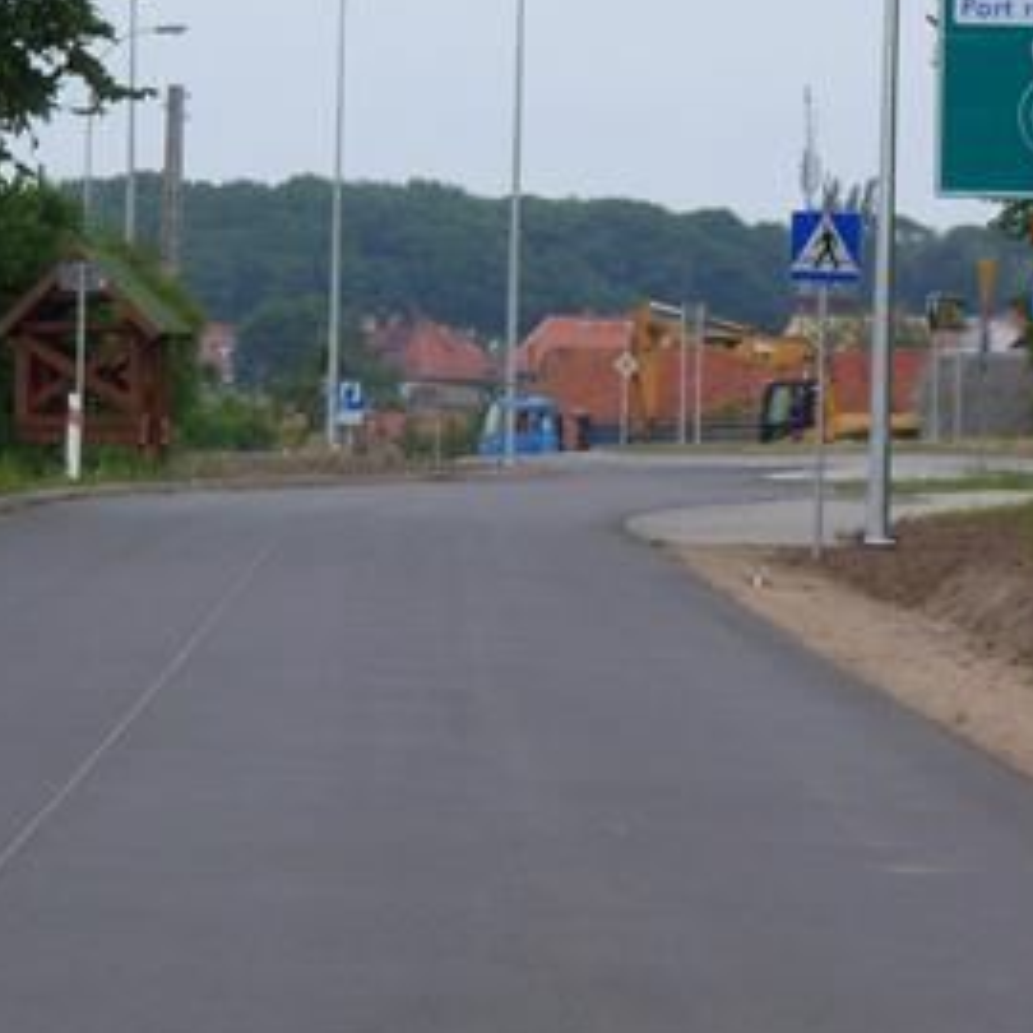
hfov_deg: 5.0
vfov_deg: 5.0
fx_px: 11884
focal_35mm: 352
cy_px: 77
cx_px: 283
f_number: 5.3
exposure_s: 1/250
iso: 80
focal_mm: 17.7
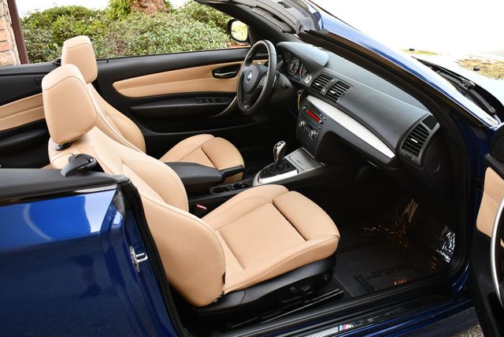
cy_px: 168
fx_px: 504
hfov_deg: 53.1
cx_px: 252
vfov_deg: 36.9
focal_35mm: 36
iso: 400
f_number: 3.5
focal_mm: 18
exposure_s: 1/250
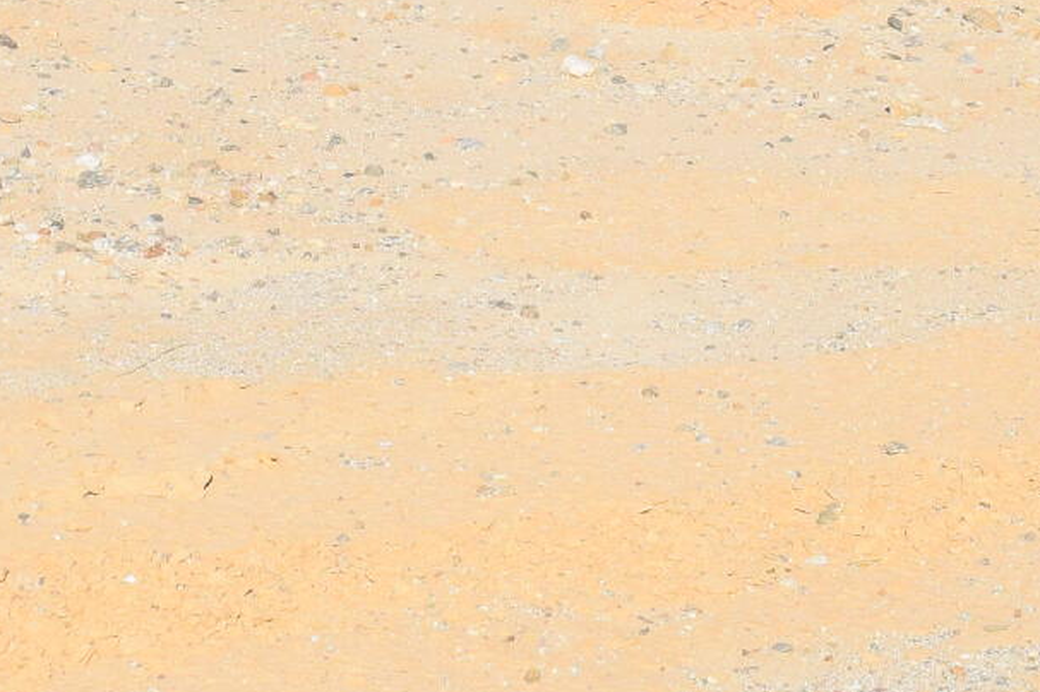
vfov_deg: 7.3
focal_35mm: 185
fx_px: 5355
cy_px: -187
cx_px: 497
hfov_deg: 11.1
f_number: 11
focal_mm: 25
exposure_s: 1/500
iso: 200
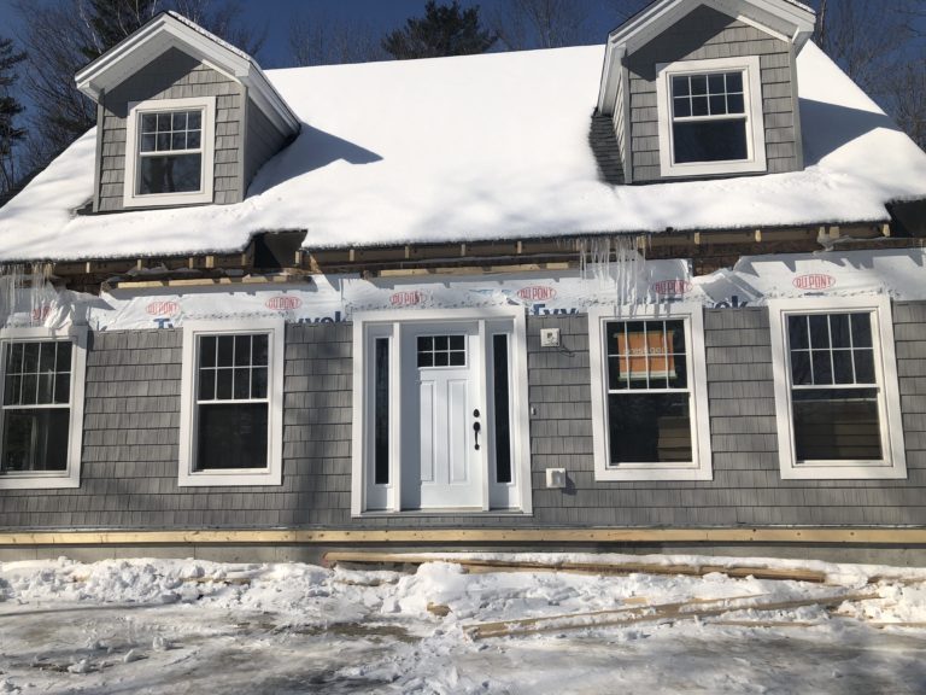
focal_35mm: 28
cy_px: 348
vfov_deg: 49.7
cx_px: 463
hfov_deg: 63.4
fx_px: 749
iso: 20
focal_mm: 3.99
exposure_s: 1/4878
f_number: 1.8
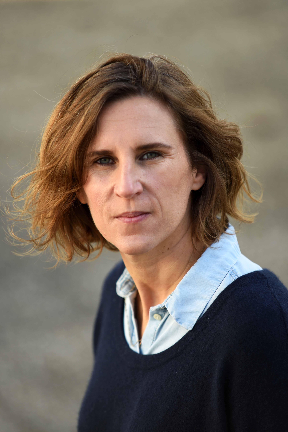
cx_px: 144
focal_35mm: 200
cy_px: 216
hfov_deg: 6.9
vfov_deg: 10.3
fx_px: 2398
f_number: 3.5
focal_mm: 200
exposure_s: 1/320
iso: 125
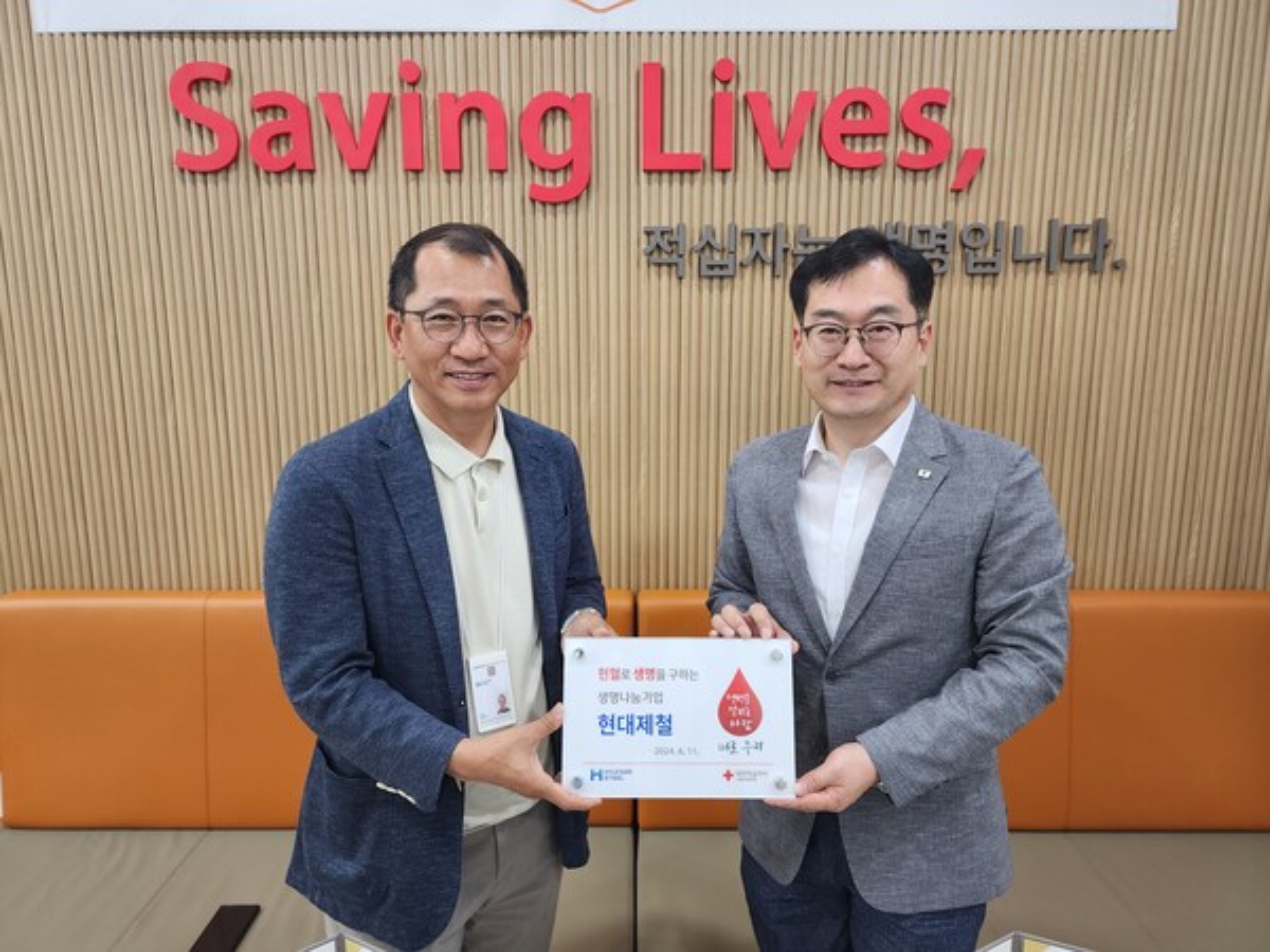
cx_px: 635
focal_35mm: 23
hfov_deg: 73.9
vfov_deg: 58.9
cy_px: 476
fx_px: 844
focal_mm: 6.4
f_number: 1.8
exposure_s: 1/120
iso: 125
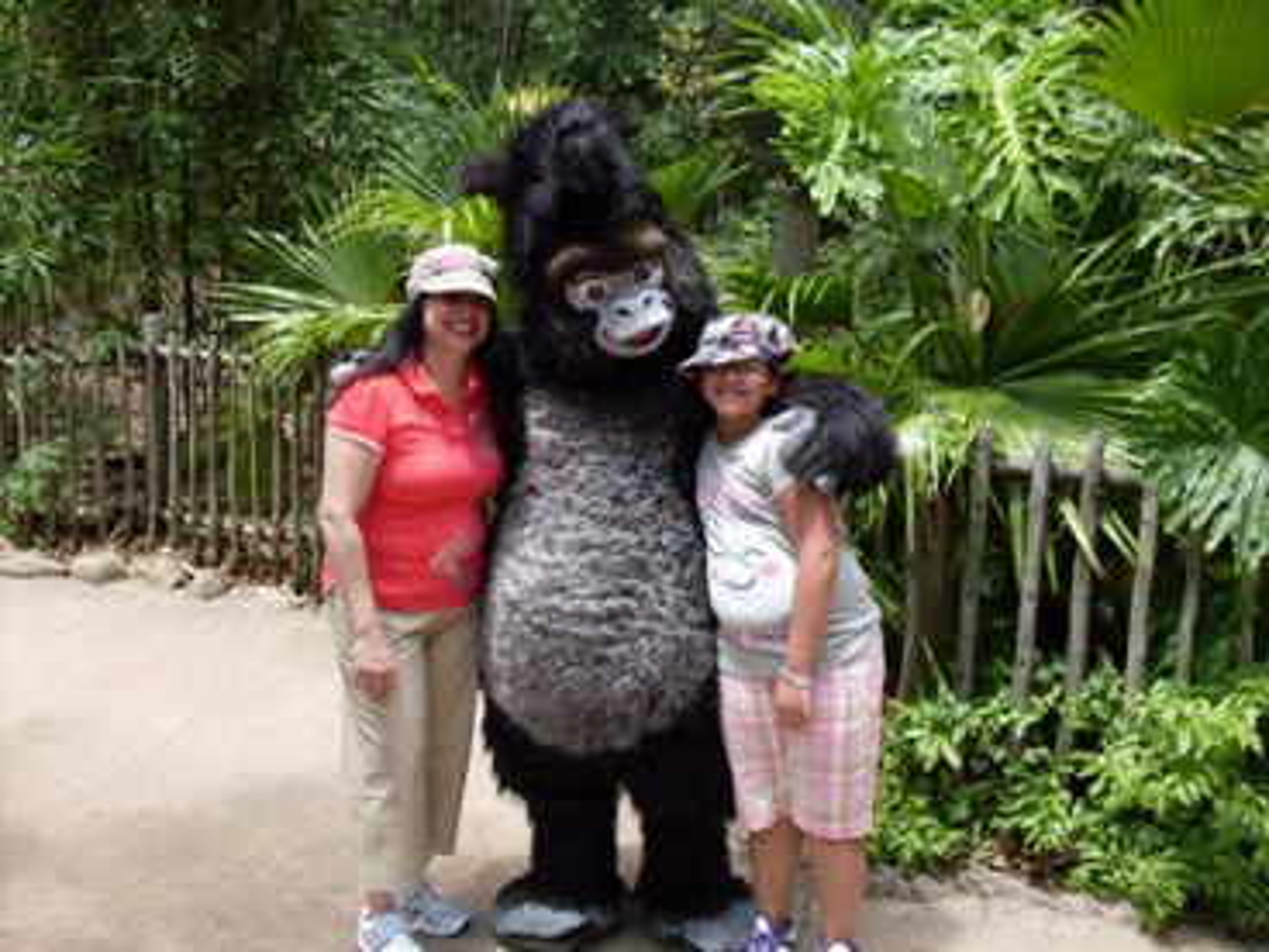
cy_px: 476
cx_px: 634
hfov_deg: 49.0
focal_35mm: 38
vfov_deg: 37.7
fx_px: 1393
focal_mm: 6.3
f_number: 2.8
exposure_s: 1/180
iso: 80
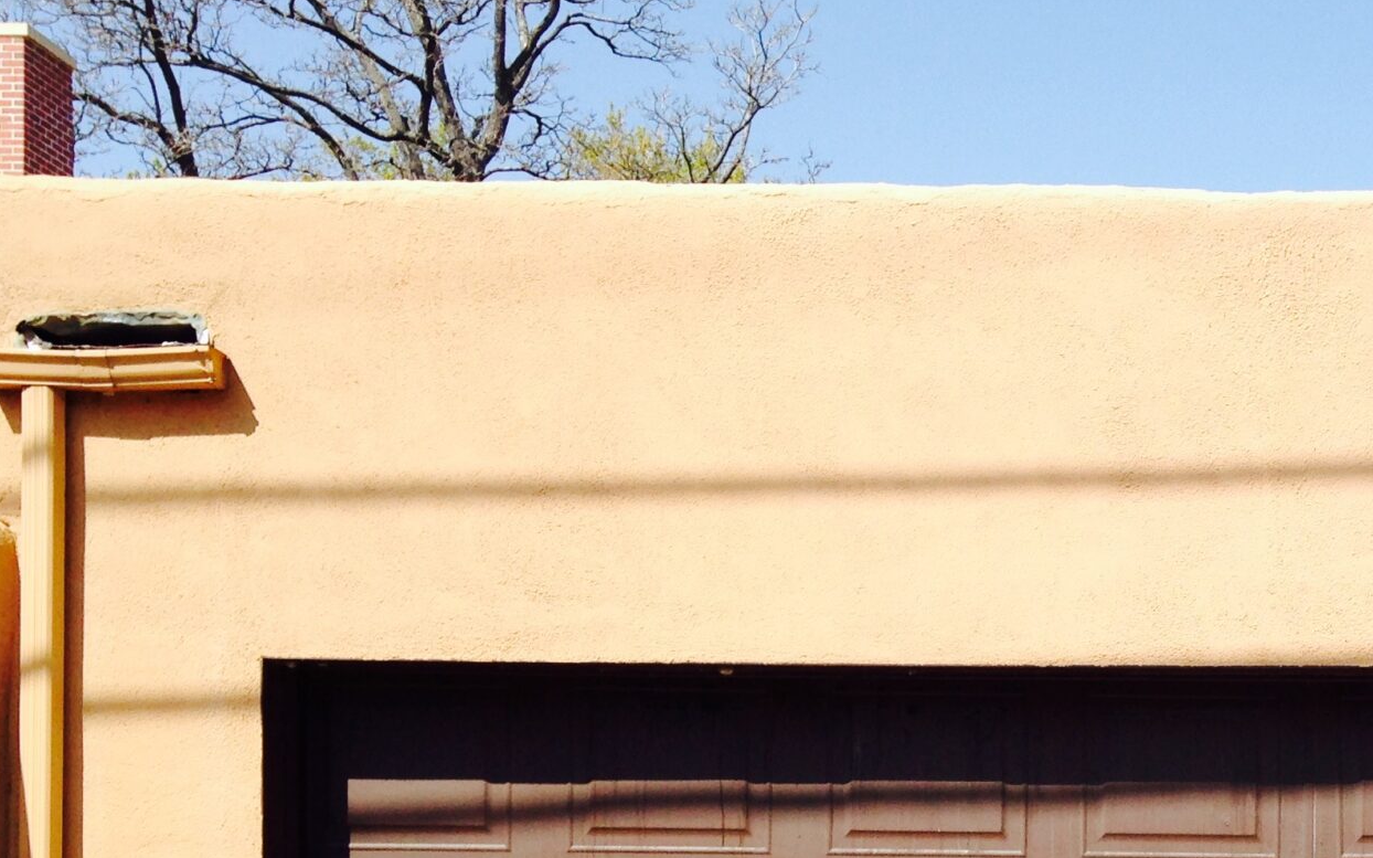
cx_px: 1302
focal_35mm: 72
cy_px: 879
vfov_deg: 17.6
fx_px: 2694
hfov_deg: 27.3
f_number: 2.4
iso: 50
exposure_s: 1/1106
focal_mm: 4.12
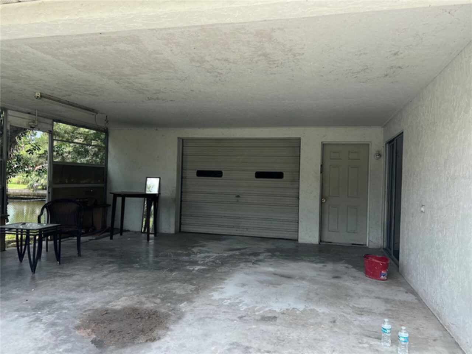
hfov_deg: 67.3
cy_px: 177
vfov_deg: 53.1
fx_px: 355
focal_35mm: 26
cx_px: 236
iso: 50
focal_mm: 5.7
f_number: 1.5
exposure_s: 1/974
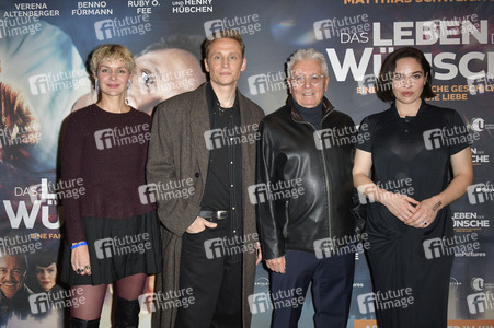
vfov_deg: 44.9
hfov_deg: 63.7
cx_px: 247
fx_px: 398
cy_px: 164
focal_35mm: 29
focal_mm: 29
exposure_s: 1/250
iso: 1250
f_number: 6.3
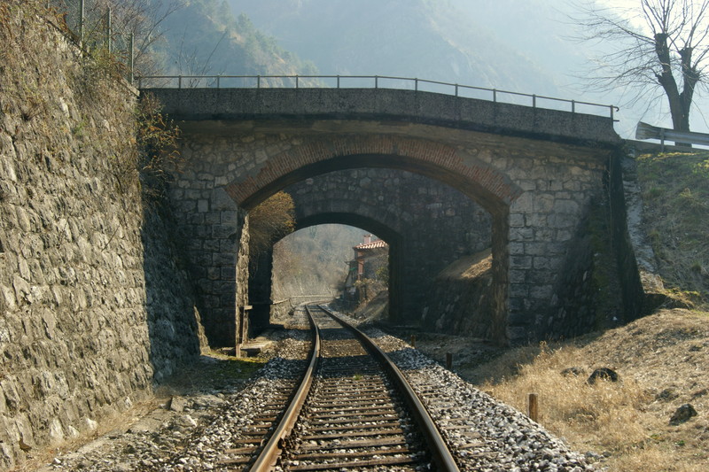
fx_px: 1034
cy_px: 236
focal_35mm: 52
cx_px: 354
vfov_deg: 25.7
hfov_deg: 37.9
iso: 100
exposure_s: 1/80
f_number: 9
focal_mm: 35
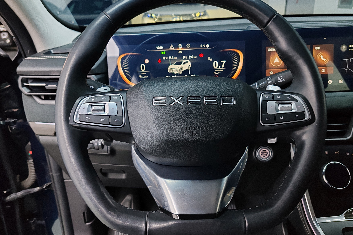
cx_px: 179
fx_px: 284
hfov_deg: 63.7
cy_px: 113
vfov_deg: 45.0
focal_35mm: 29
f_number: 1.9
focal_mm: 6.12
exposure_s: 1/50
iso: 1000
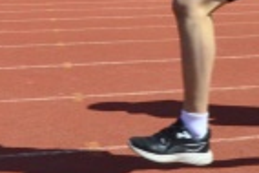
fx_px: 821
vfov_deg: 11.7
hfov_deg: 17.4
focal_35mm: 114
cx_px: 272
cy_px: -58
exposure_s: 1/2500
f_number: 13
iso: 1600
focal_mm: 18
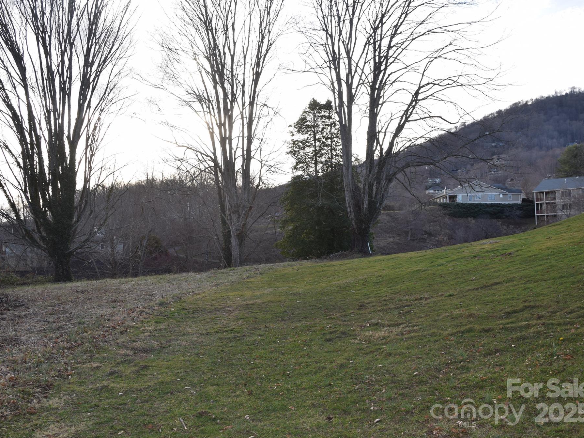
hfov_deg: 55.3
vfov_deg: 42.9
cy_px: 217
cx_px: 281
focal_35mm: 33
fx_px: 557
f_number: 5.6
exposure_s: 1/125
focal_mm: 20
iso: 100
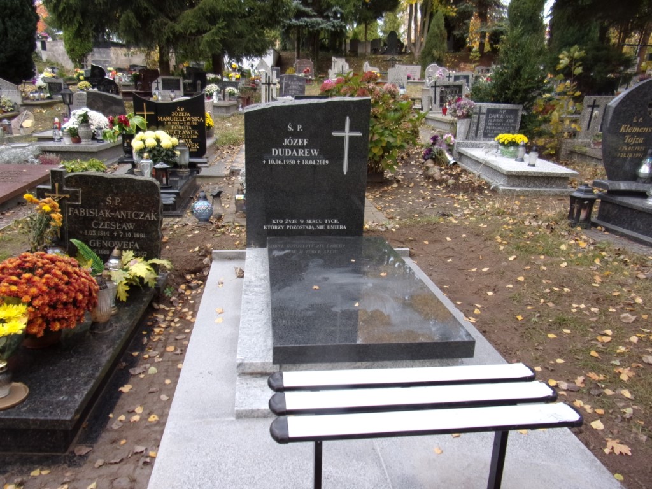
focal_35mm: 24
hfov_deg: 71.6
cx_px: 326
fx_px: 452
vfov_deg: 56.8
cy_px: 244
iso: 80
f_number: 3.3
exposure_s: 1/100
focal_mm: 4.3
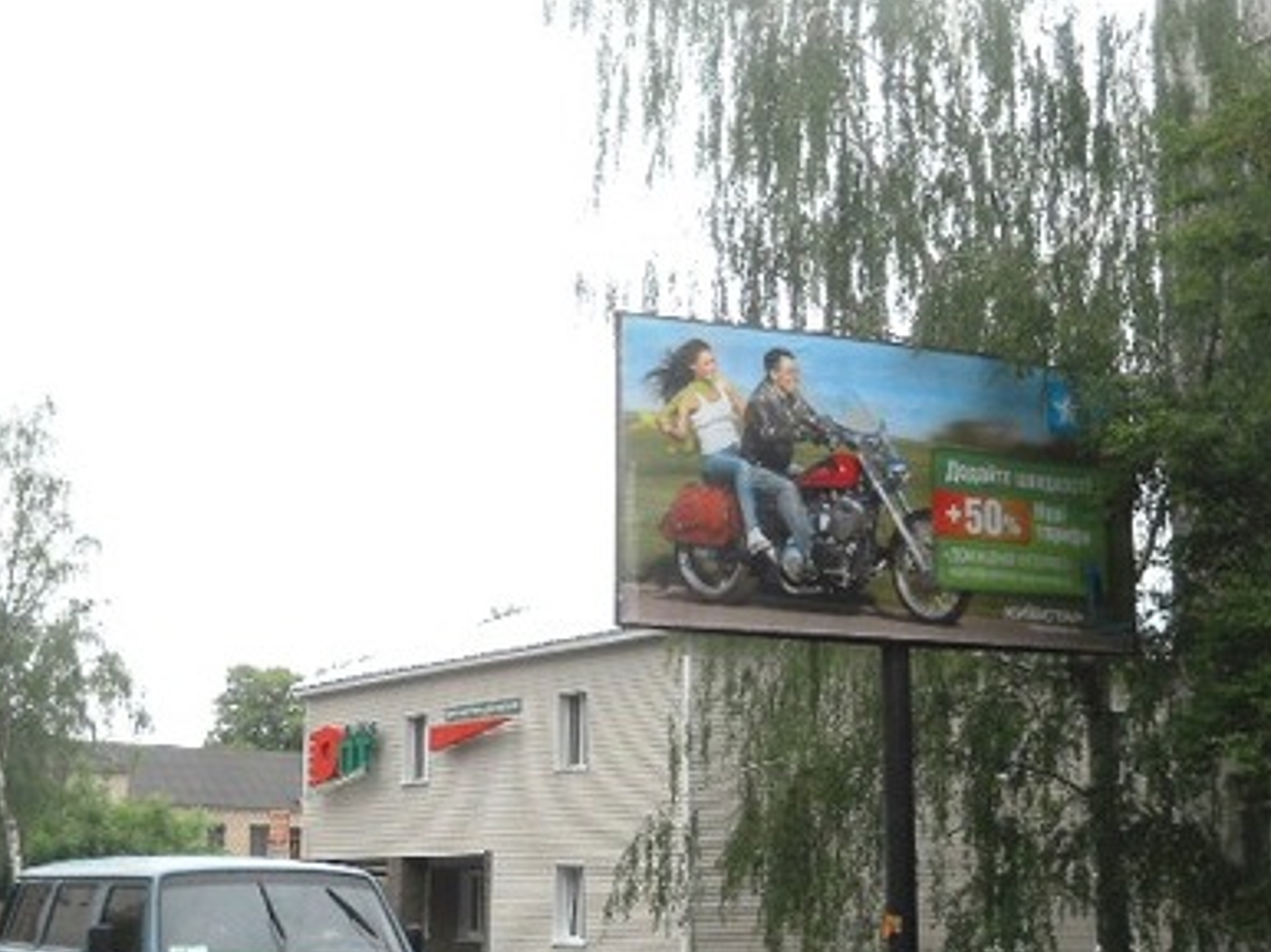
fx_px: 2165
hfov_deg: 32.7
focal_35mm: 59
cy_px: 619
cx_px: 558
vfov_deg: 24.7
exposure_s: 1/320
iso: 80
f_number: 5.5
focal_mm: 6.72
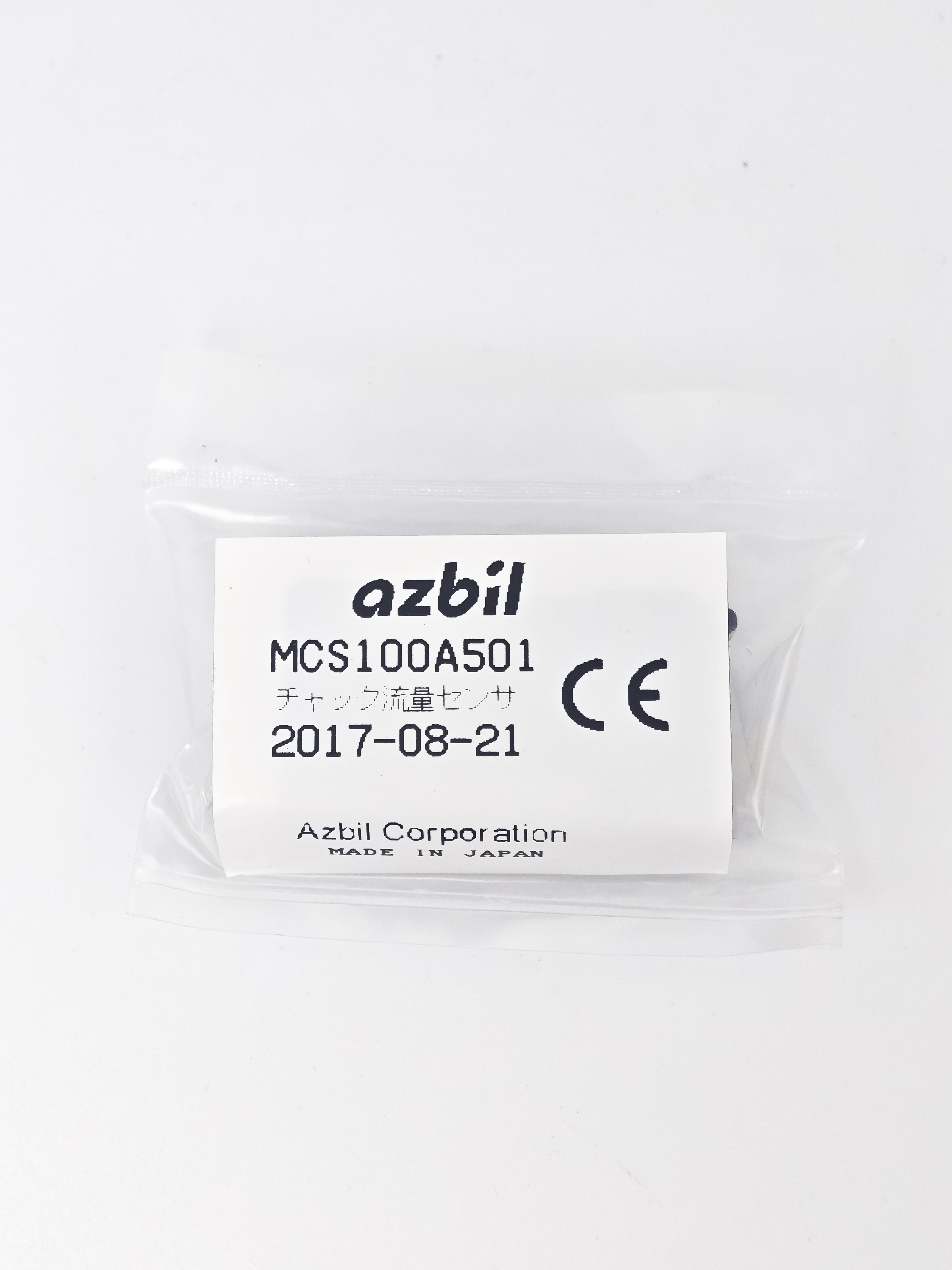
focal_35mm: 75
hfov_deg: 19.6
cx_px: 476
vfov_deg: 26.0
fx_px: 2750
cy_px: 635
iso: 400
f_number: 2
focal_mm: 9
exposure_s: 1/100
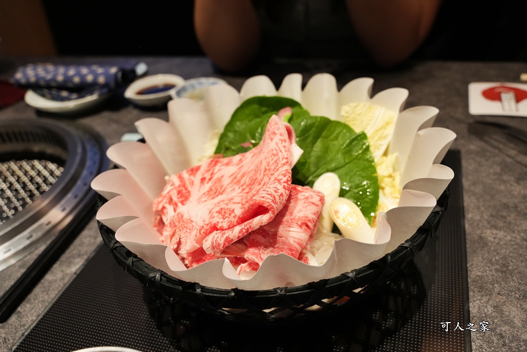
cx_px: 264
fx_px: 463
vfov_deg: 41.6
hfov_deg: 59.3
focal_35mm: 32
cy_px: 176
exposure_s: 1/160
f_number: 5.6
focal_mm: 31.6
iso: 4000
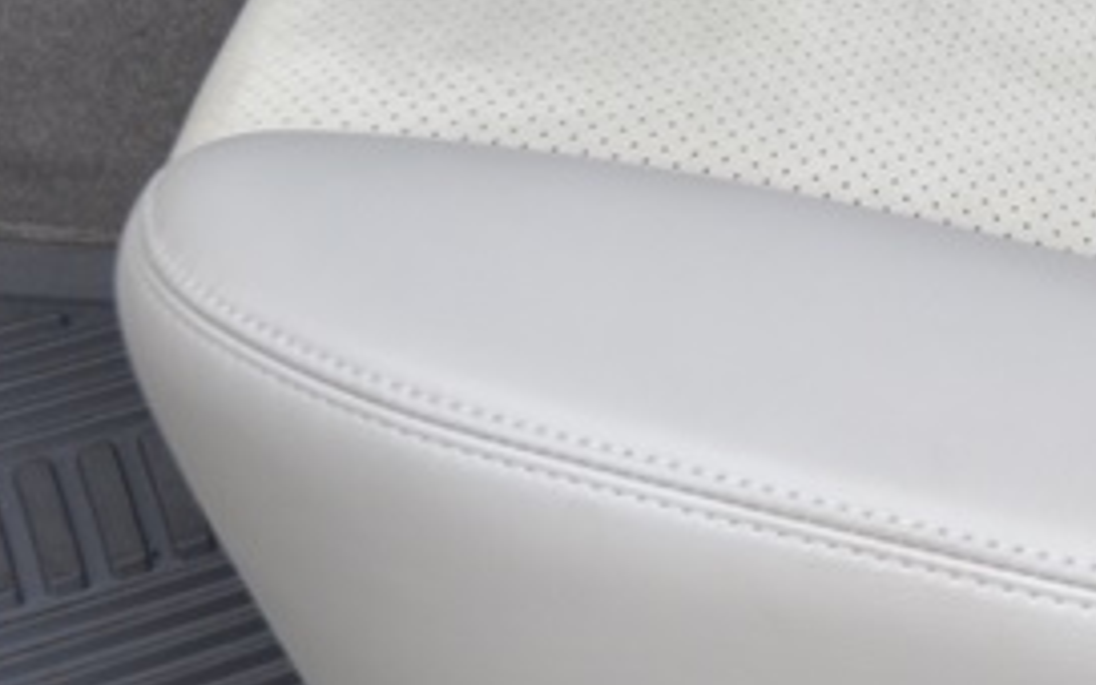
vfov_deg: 7.9
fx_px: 4865
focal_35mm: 163
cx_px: 1052
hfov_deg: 12.7
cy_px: -405
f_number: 5
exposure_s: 1/100
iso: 400
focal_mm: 29
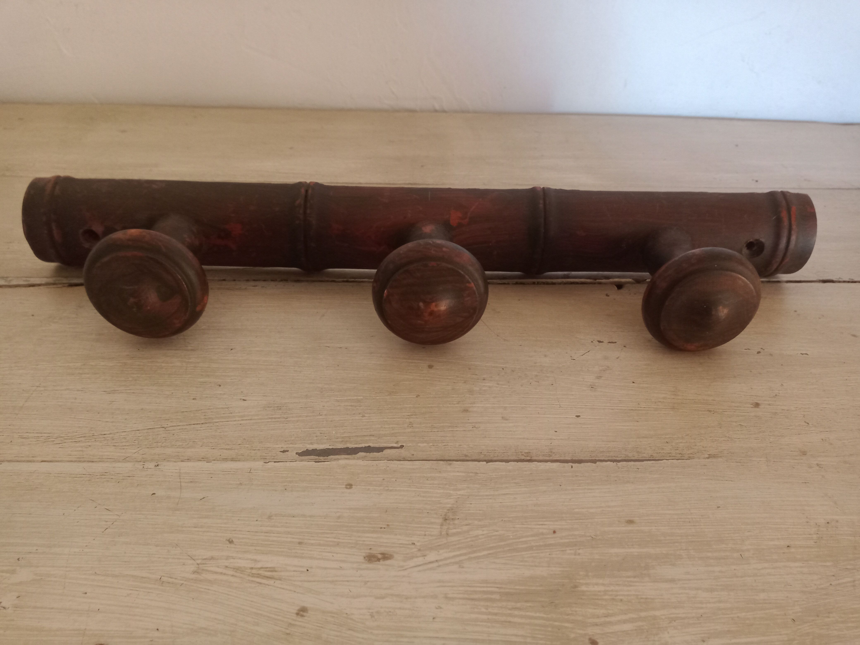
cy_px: 322
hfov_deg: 65.3
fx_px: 671
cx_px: 430
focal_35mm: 27
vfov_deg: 51.4
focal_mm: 3.54
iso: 641
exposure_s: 1/33.3
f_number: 2
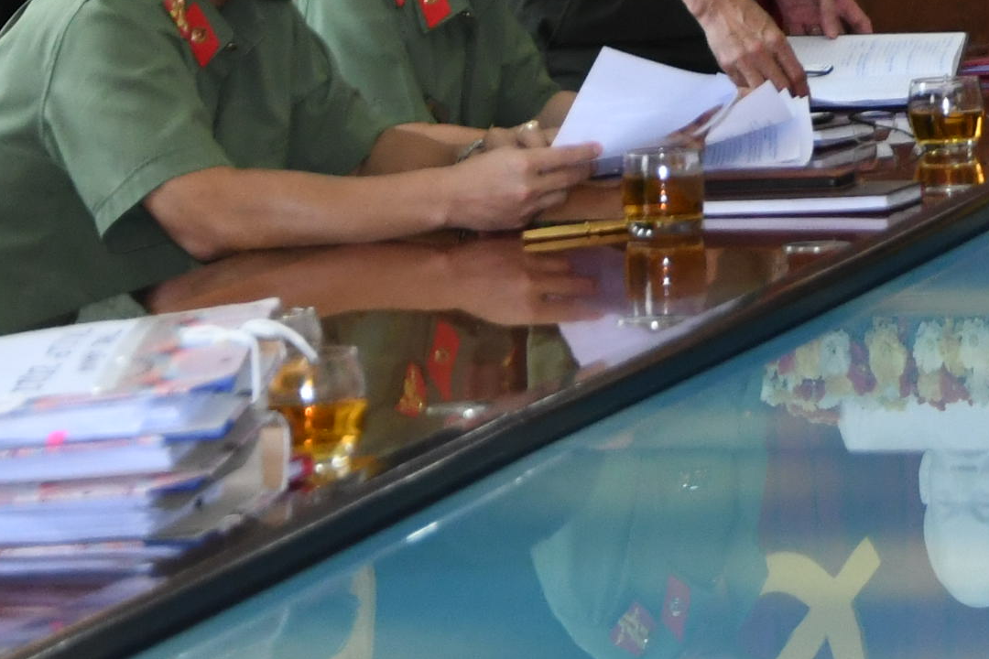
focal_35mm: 261
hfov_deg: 7.9
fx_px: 7168
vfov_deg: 5.2
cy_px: -408
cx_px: 979
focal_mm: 45
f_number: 4.8
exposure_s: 1/200
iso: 1600
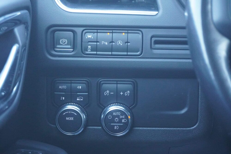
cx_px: 116
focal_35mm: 75
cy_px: 77
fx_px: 482
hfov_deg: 27.0
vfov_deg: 18.2
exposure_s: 1/160
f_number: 5.6
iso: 5000
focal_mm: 50
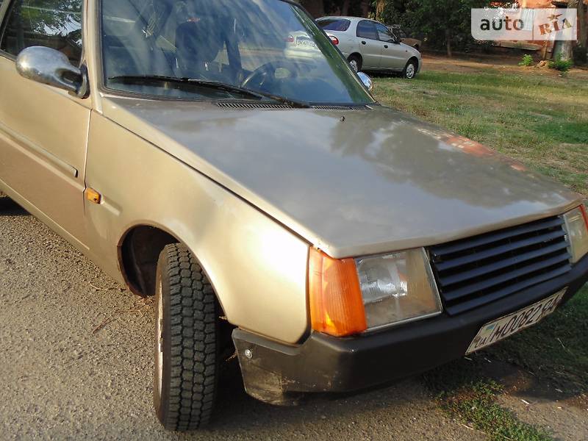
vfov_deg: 41.8
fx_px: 578
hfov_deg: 54.0
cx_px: 294
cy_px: 220
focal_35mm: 34
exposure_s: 1/250
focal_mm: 6.1
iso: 80
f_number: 3.3
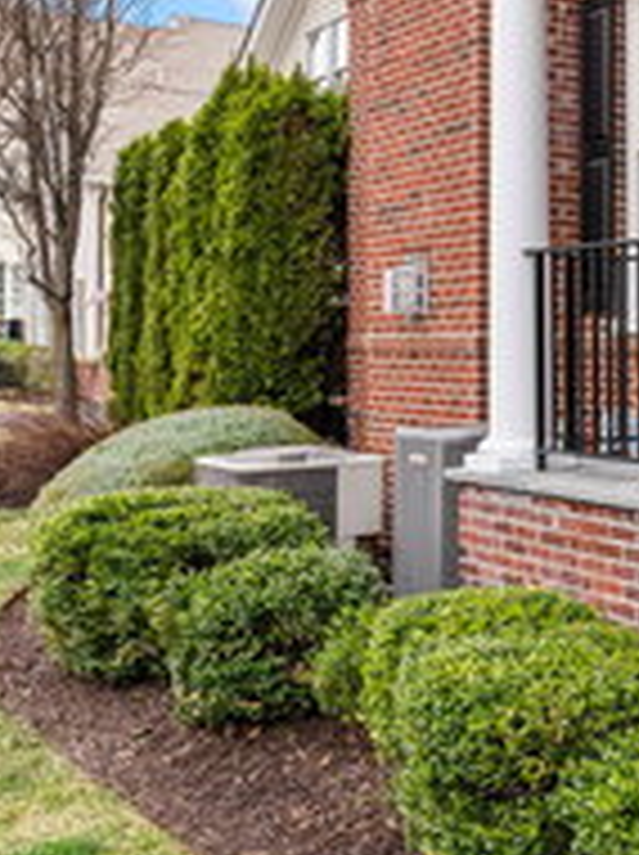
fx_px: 1258
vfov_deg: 37.5
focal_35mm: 51
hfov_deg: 21.7
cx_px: 1051
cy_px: 382
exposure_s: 1/100
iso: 640
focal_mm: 21
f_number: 11
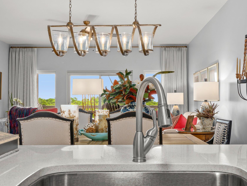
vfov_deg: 34.3
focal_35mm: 42
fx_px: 300
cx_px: 139
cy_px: 100
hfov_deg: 44.7
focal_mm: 24
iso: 400
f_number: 8
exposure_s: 1/2
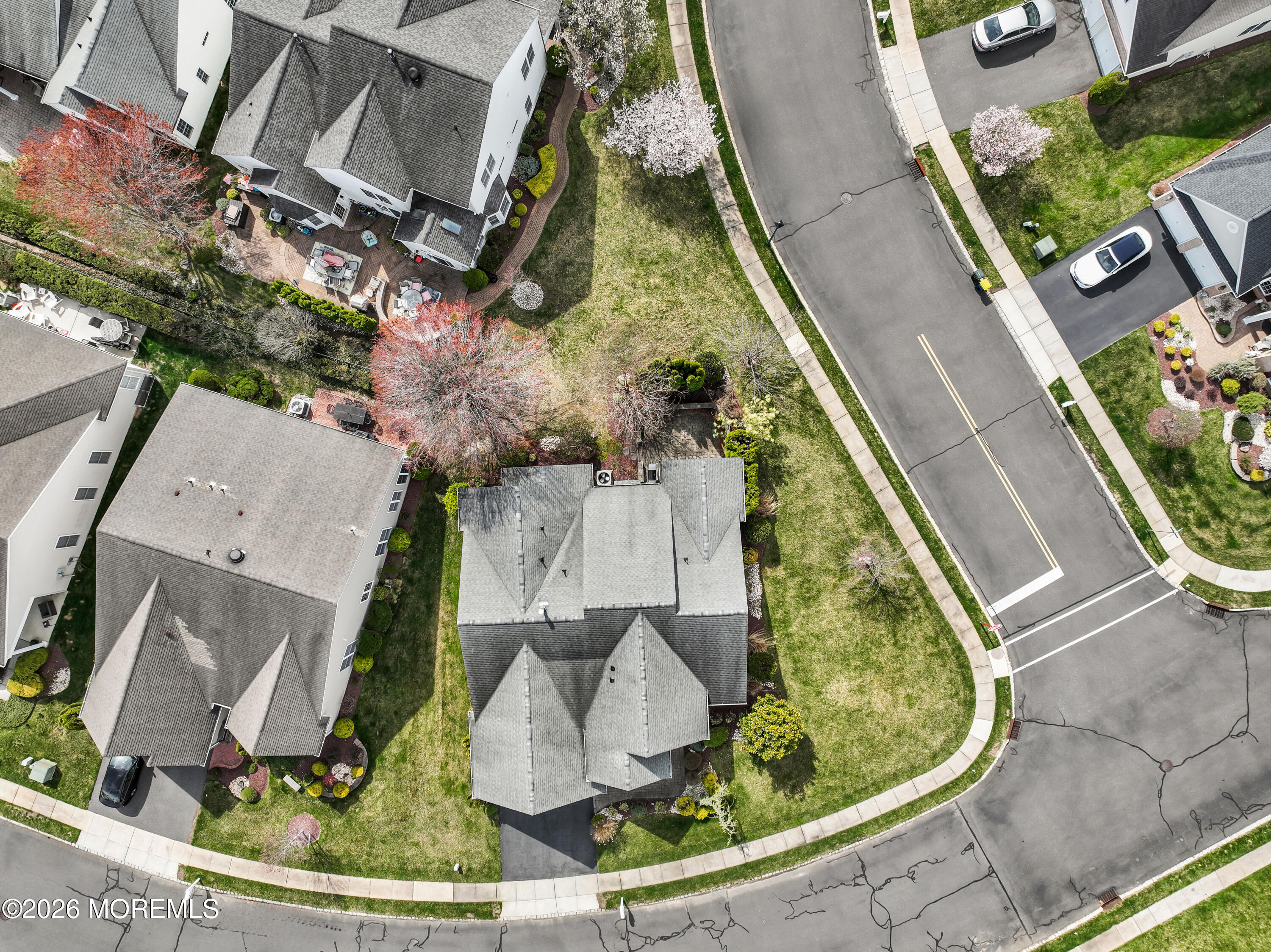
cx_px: 636
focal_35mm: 24
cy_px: 476
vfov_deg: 56.8
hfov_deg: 71.6
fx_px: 881
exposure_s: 1/800
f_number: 2.8
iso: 100
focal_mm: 12.29
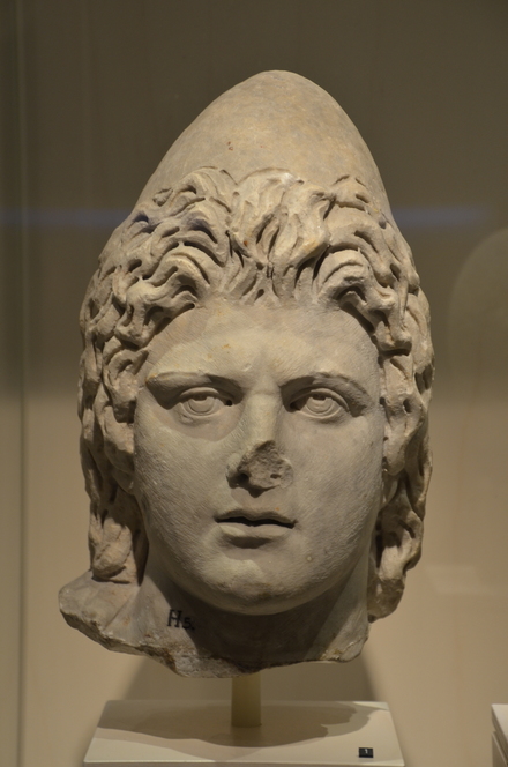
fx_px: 2232
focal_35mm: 105
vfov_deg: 19.5
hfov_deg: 13.0
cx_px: 254
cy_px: 384
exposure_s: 1/25
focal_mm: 70
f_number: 5.3
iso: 400
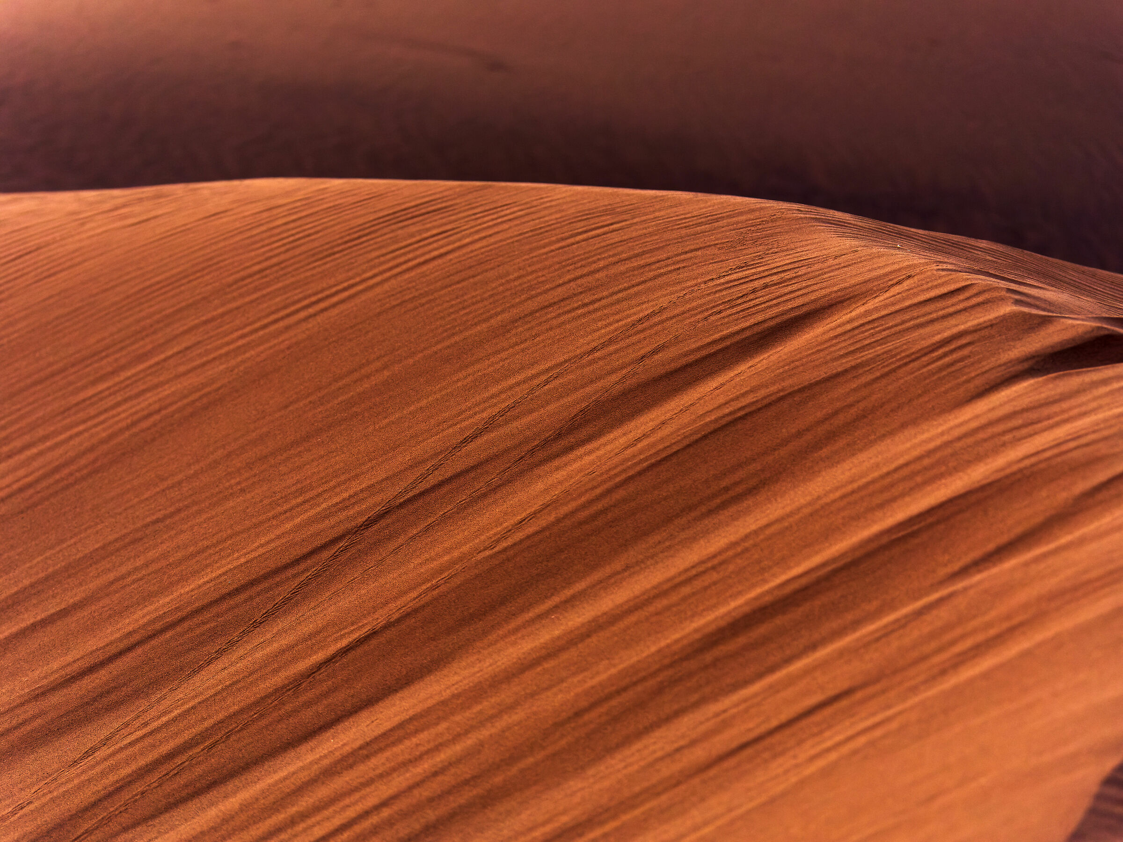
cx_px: 562
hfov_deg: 9.6
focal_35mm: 207
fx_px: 6715
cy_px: 421
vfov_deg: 7.2
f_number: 4
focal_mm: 100
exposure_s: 1/1000
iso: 200
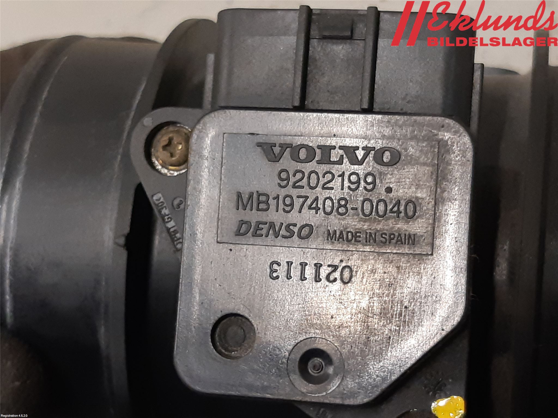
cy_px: 209
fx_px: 419
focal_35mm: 26
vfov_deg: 53.1
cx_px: 279
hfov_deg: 67.3
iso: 160
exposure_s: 1/50
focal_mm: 3.93
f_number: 1.7
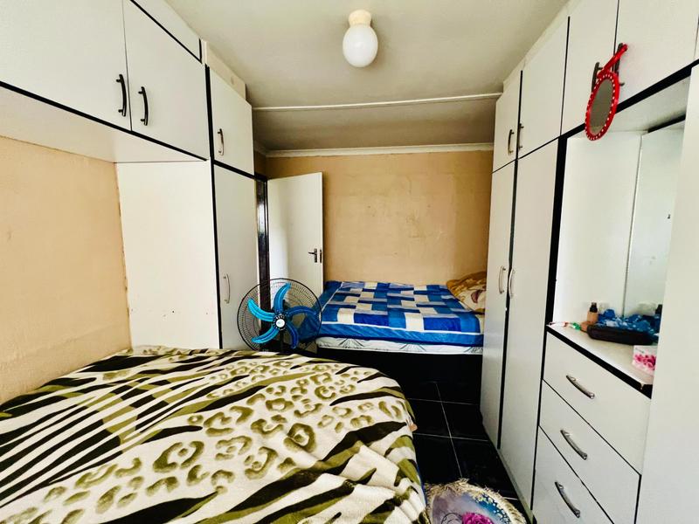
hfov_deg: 106.2
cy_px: 262
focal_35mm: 13
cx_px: 350
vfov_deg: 89.9
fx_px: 263
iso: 320
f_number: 1.8
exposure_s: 1/60
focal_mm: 1.57
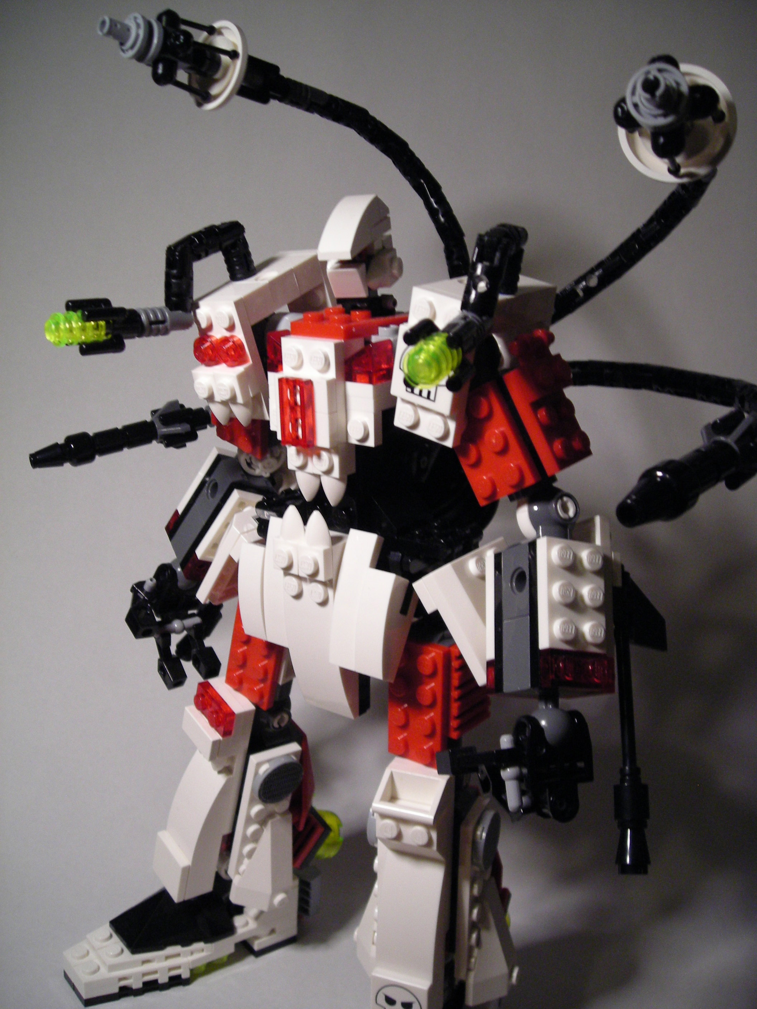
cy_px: 504
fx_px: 1108
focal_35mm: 38
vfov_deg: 49.0
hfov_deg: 37.7
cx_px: 378
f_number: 3.2
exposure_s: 1/19.2
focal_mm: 6.3
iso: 200
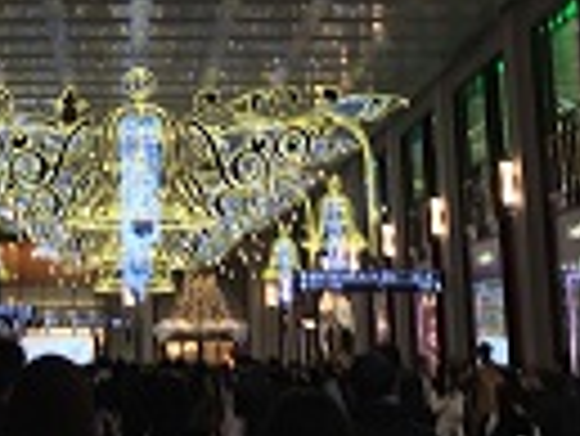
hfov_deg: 18.0
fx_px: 1811
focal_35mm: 108
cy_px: -162
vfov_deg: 13.2
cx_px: 117
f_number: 2.2
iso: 32
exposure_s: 1/60
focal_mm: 4.15
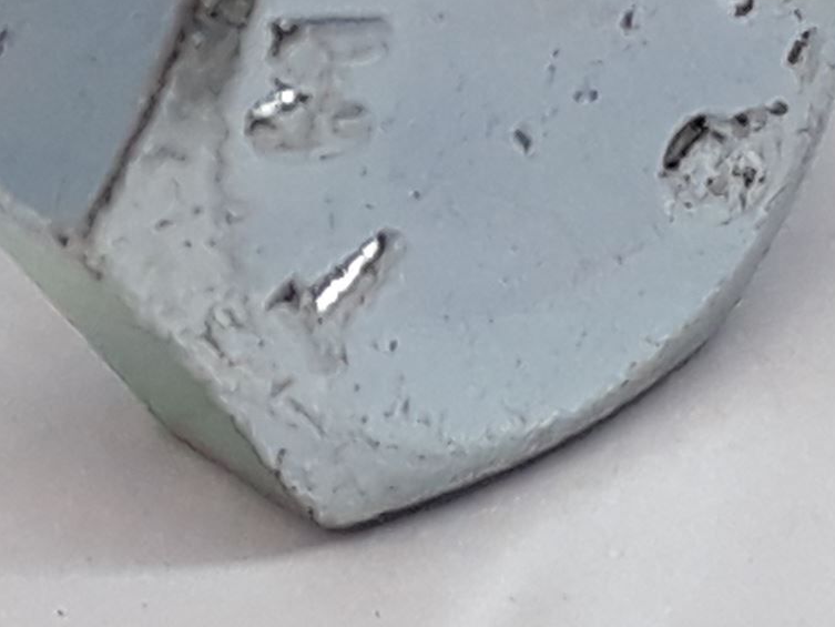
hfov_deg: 24.8
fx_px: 1785
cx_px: -45
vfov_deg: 18.8
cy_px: -139
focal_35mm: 74
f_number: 1.9
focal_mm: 3.6
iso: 40
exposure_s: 1/103
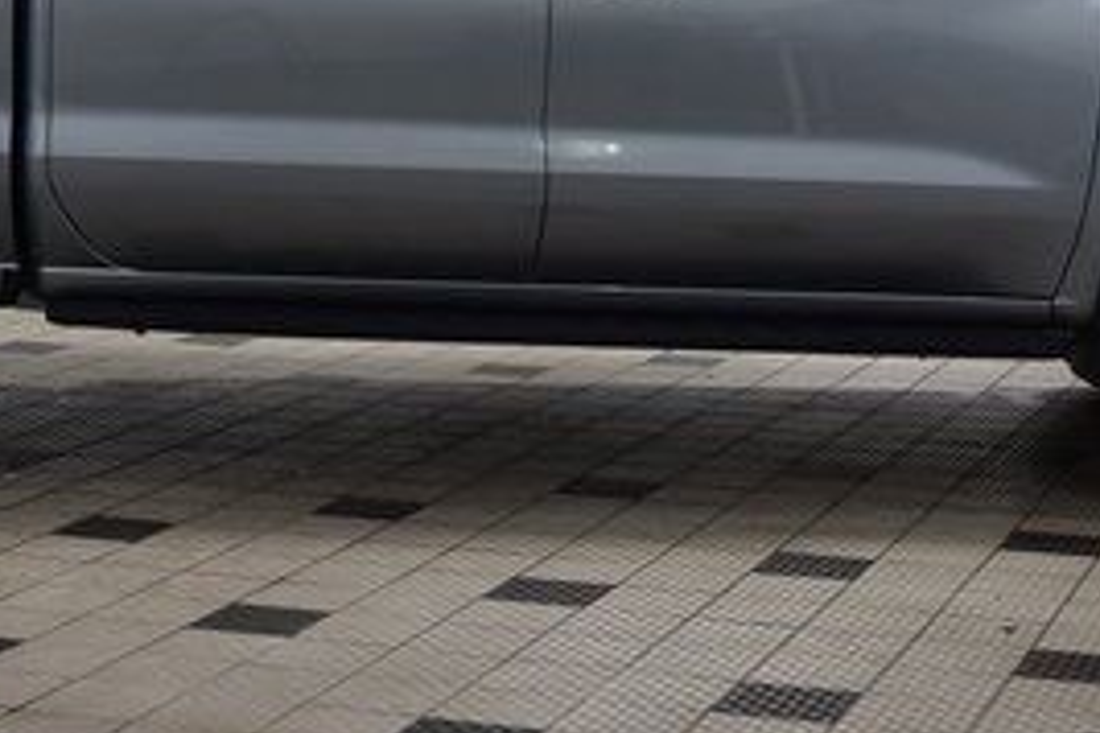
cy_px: 64
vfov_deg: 13.9
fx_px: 2970
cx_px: 416
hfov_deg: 20.9
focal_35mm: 97
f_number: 6.3
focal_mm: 27
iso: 400
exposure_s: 1/20
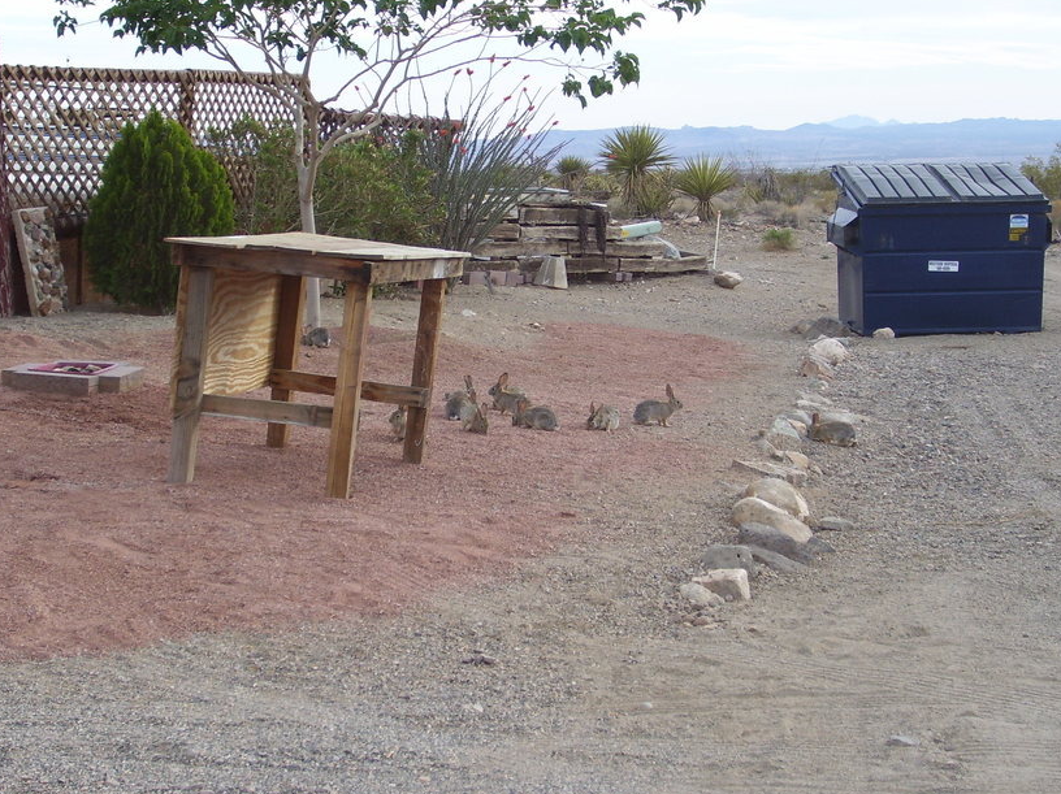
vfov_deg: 20.1
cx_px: 508
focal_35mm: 73
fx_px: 2236
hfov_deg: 26.7
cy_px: 389
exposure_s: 1/250
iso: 80
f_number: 3.6
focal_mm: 10.8
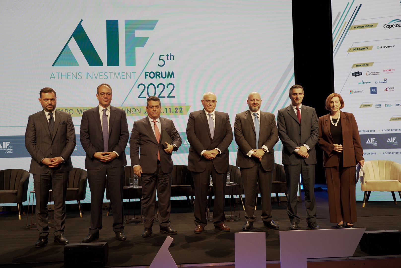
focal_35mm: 34
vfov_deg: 38.9
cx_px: 200
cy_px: 134
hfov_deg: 55.8
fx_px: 379
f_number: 4
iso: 1250
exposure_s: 1/160
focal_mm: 34
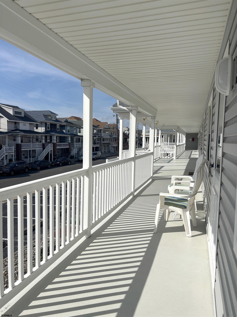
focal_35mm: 26
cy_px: 158
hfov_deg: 53.1
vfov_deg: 67.3
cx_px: 118
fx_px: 237
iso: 50
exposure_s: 1/9091
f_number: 1.6
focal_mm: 5.96
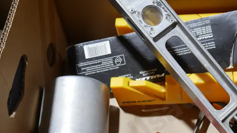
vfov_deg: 20.9
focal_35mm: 57
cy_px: 96
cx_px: 191
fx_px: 358
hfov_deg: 35.4
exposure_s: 1/60
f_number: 3.6
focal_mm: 15
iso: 320
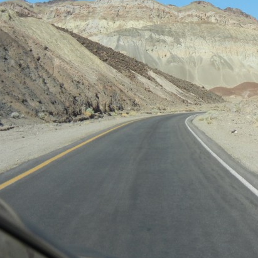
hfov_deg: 24.8
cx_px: 260
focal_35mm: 66
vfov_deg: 25.4
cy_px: 33
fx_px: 557
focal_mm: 5.4
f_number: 7
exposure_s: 1/539
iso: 160
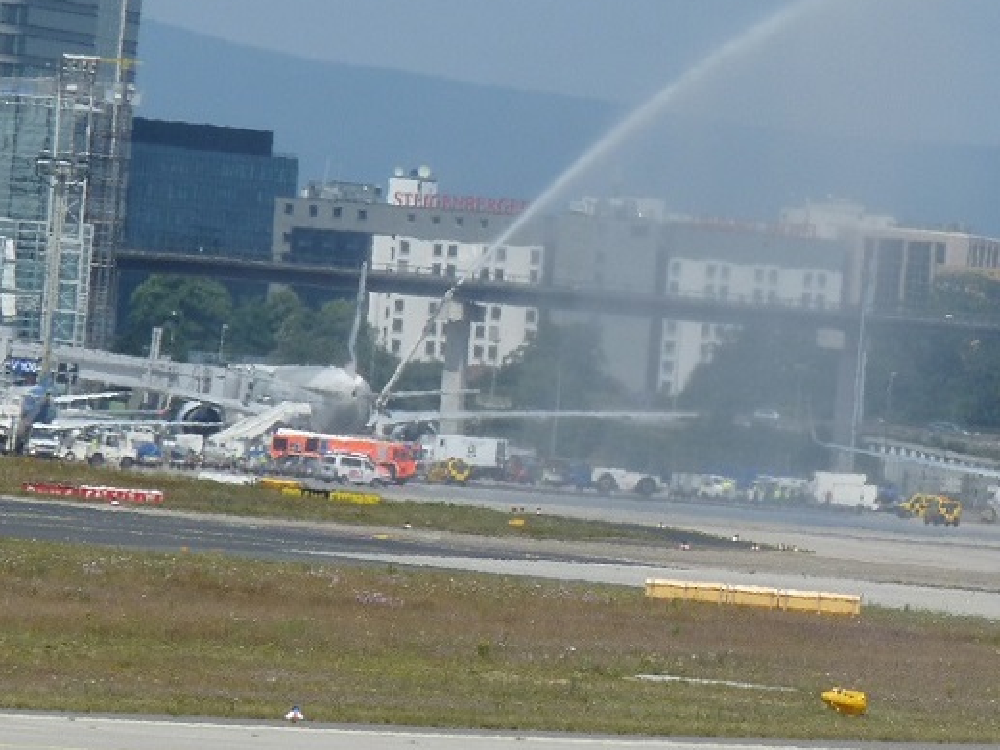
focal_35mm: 554
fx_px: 16008
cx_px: 877
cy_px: 400
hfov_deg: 3.6
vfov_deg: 2.7
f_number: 7.1
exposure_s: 1/500
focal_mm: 50.1
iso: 100
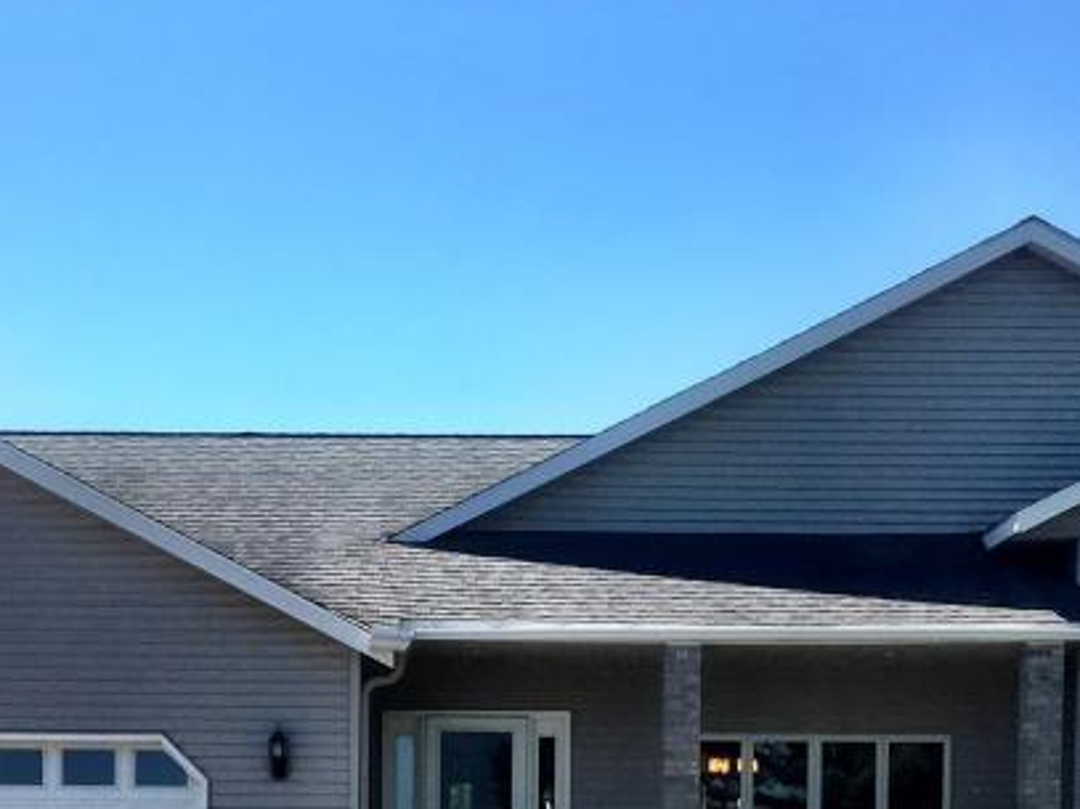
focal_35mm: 73
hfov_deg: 26.7
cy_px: 947
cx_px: 459
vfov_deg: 19.1
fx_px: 2277
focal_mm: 4.15
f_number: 2.2
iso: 25
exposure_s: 1/1241
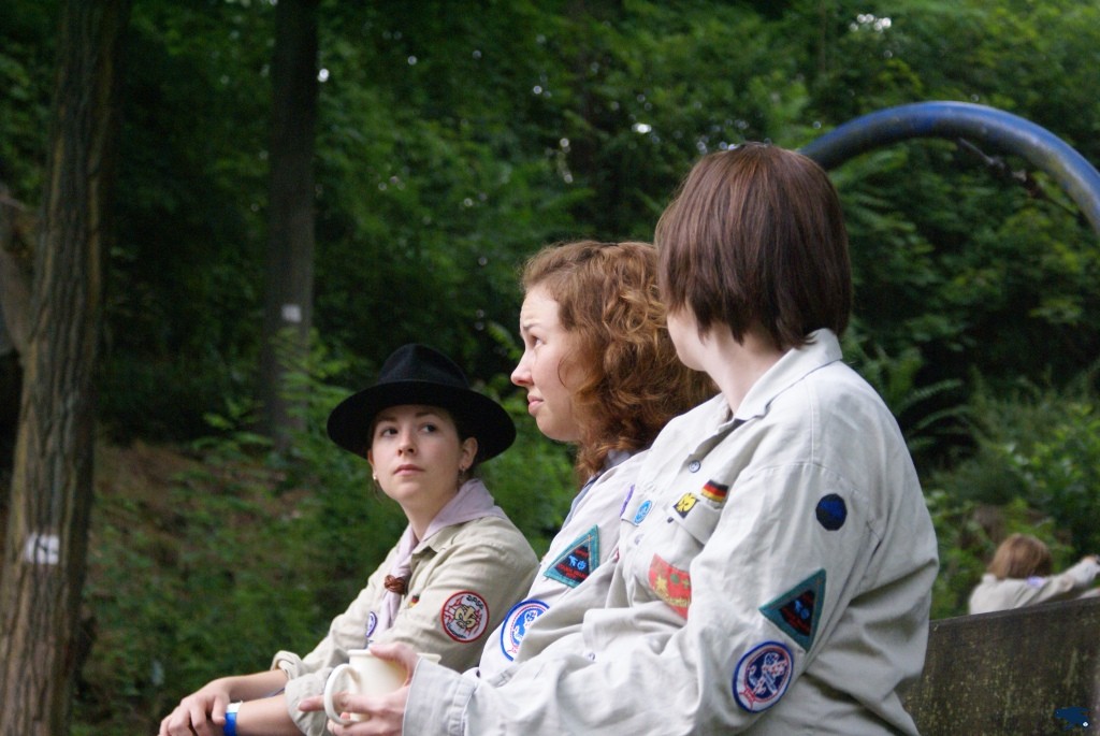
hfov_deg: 19.4
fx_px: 3211
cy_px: 368
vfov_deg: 13.1
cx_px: 550
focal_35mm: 105
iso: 800
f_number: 5.6
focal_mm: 70
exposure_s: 1/160
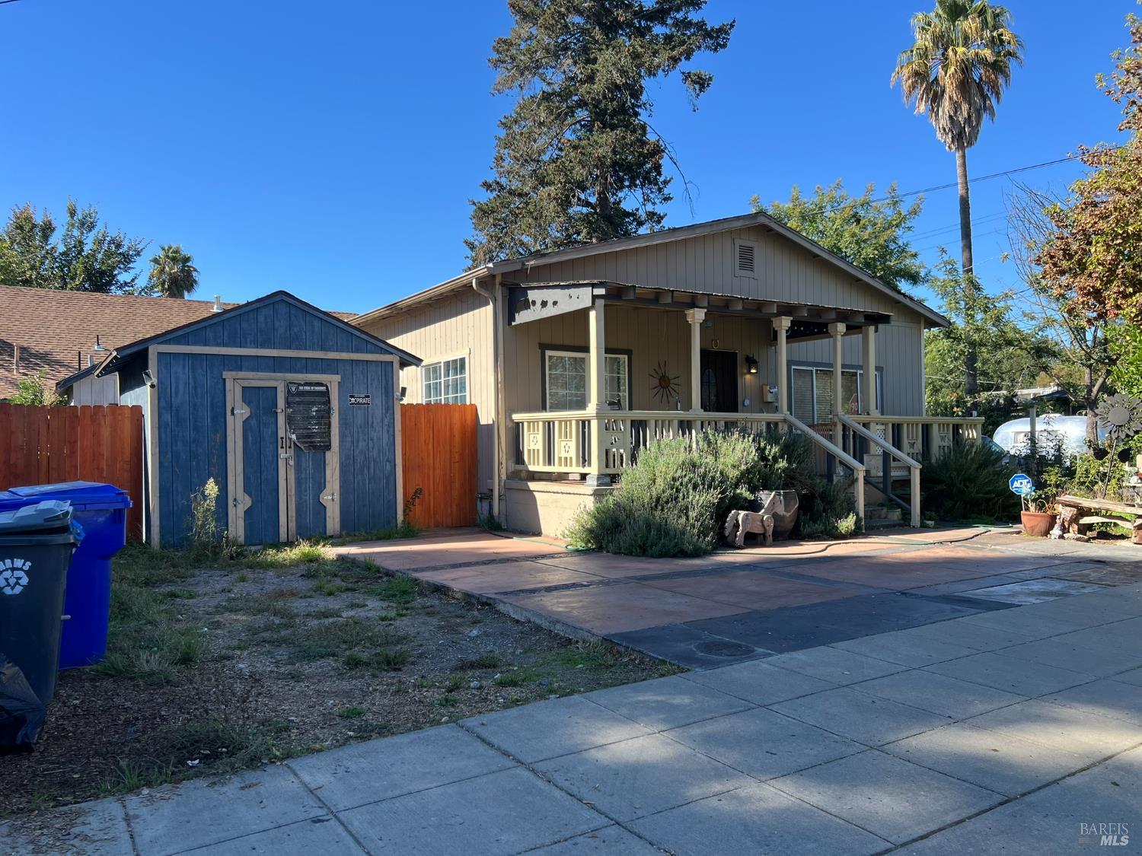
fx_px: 858
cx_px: 571
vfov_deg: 53.1
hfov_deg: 67.3
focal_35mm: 26
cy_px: 428
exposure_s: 1/1669
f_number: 1.5
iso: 50
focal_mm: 5.7
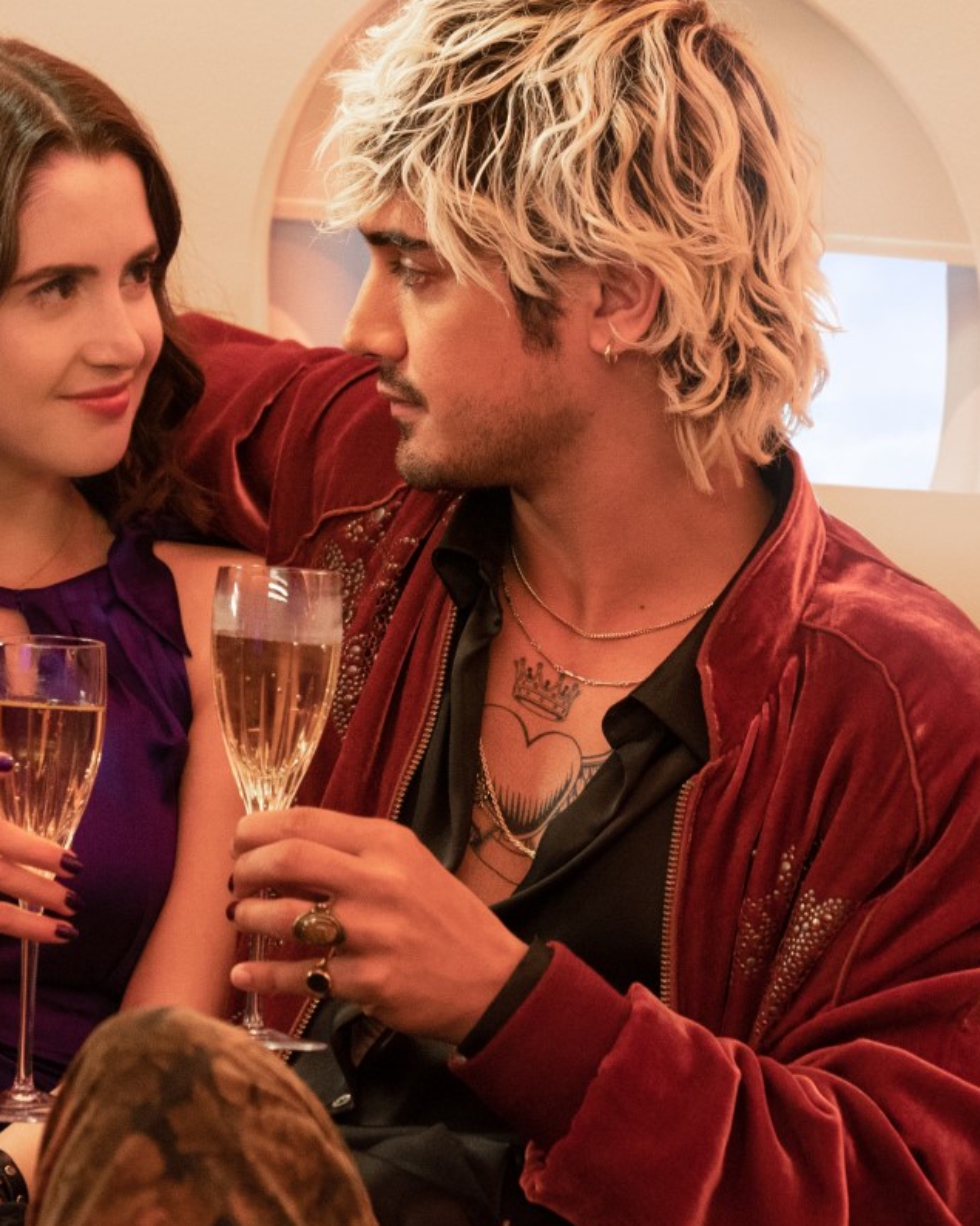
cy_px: 616
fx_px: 5403
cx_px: 272
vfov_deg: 12.9
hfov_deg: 10.3
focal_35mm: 149
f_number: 3.2
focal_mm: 70
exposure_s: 1/200
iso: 3200
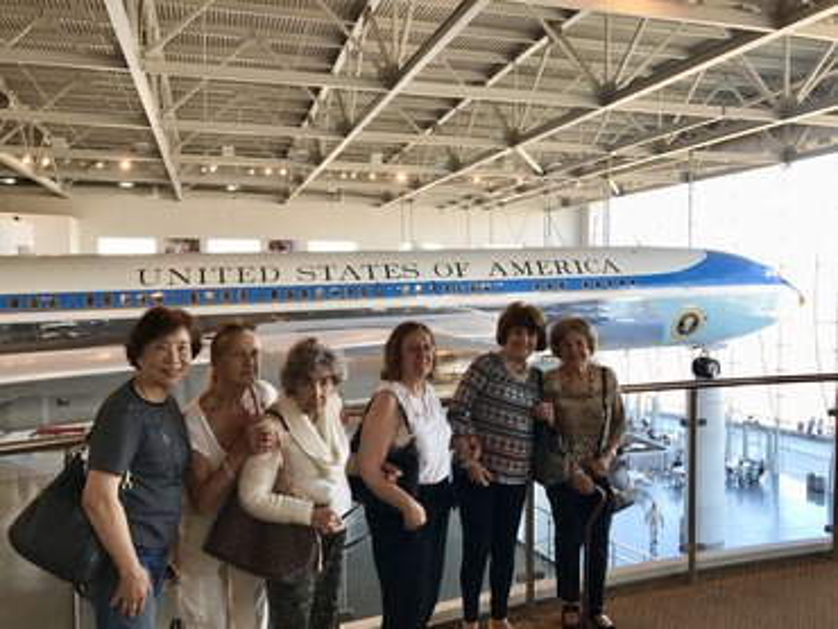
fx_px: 678
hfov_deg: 63.4
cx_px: 419
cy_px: 314
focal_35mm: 28
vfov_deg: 49.8
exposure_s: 1/120
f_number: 1.8
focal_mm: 3.99
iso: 32
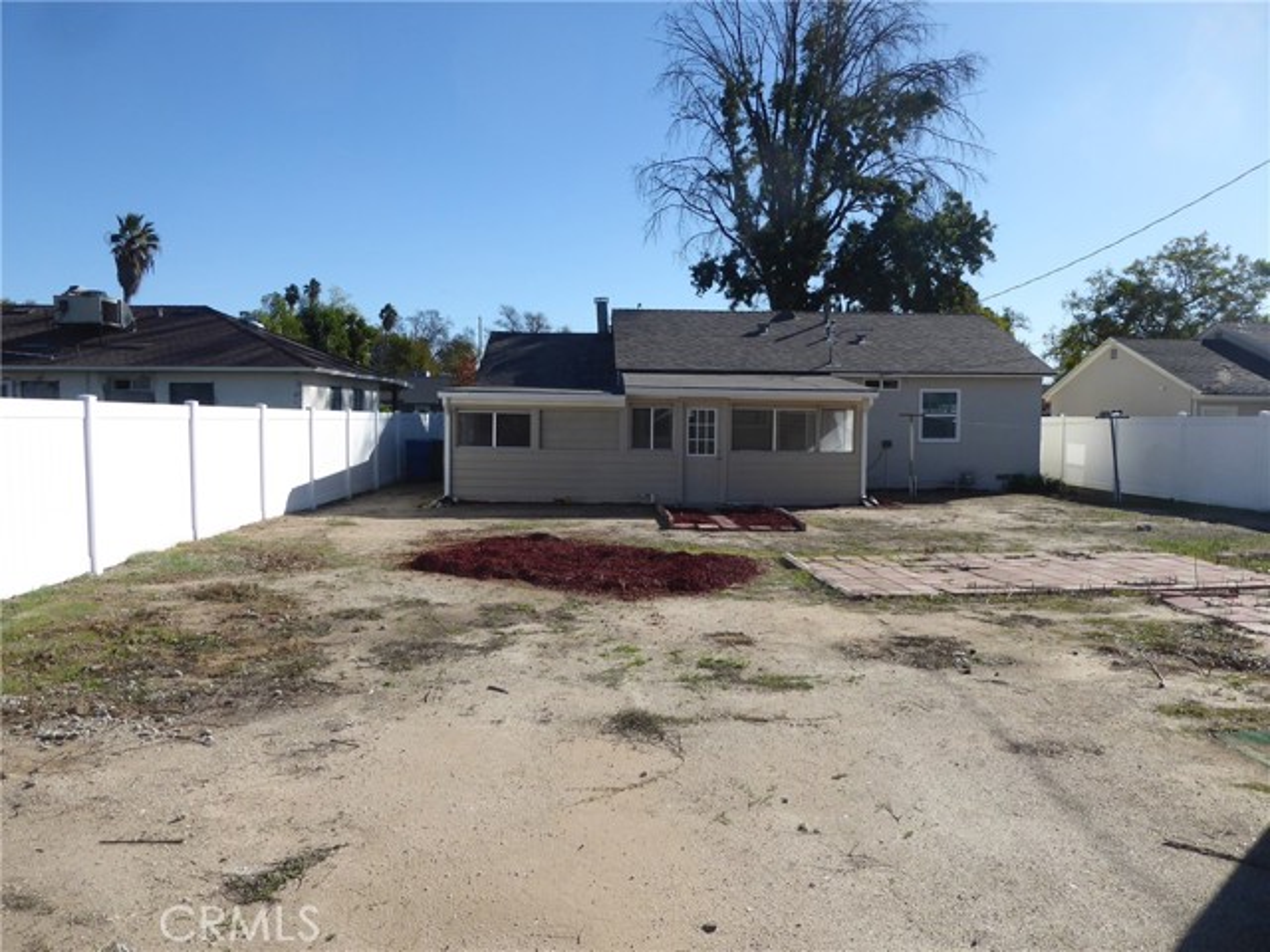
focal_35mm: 25
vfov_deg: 54.9
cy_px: 476
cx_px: 635
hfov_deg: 69.4
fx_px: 917
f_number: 3.3
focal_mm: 4.3
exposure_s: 1/1000
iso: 80
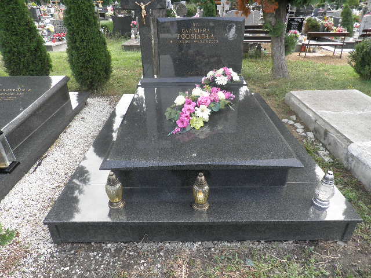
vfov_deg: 56.8
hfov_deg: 71.6
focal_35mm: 24
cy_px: 139
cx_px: 186
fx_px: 257
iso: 64
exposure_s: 1/80
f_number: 3.3
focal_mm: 4.3
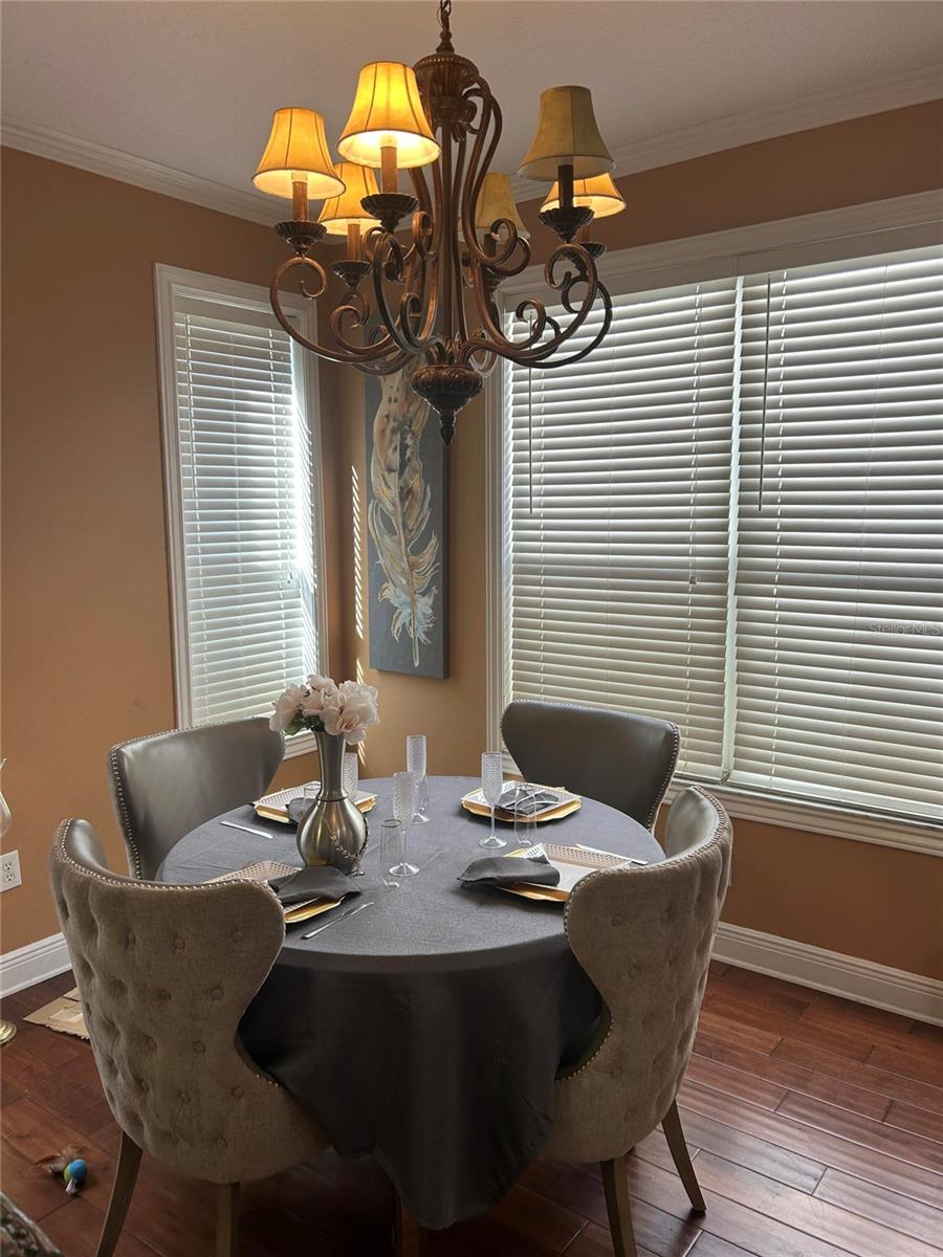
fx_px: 944
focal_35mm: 26
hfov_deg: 53.1
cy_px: 628
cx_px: 472
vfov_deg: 67.3
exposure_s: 1/120
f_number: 1.5
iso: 64
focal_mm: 5.7
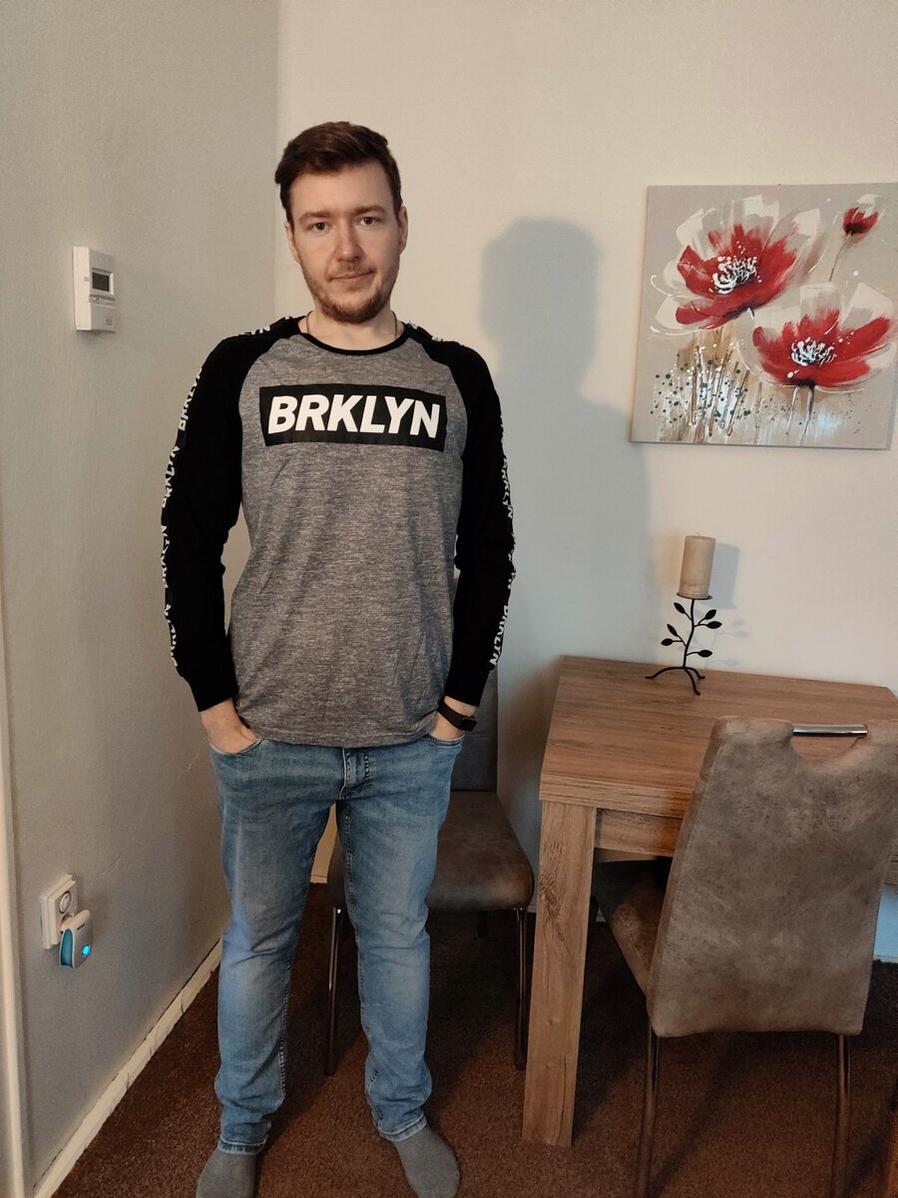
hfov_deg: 53.1
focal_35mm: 26
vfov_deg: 67.3
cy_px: 599
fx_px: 899
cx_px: 449
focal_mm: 4.75
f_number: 1.75
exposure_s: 1/50
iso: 6520
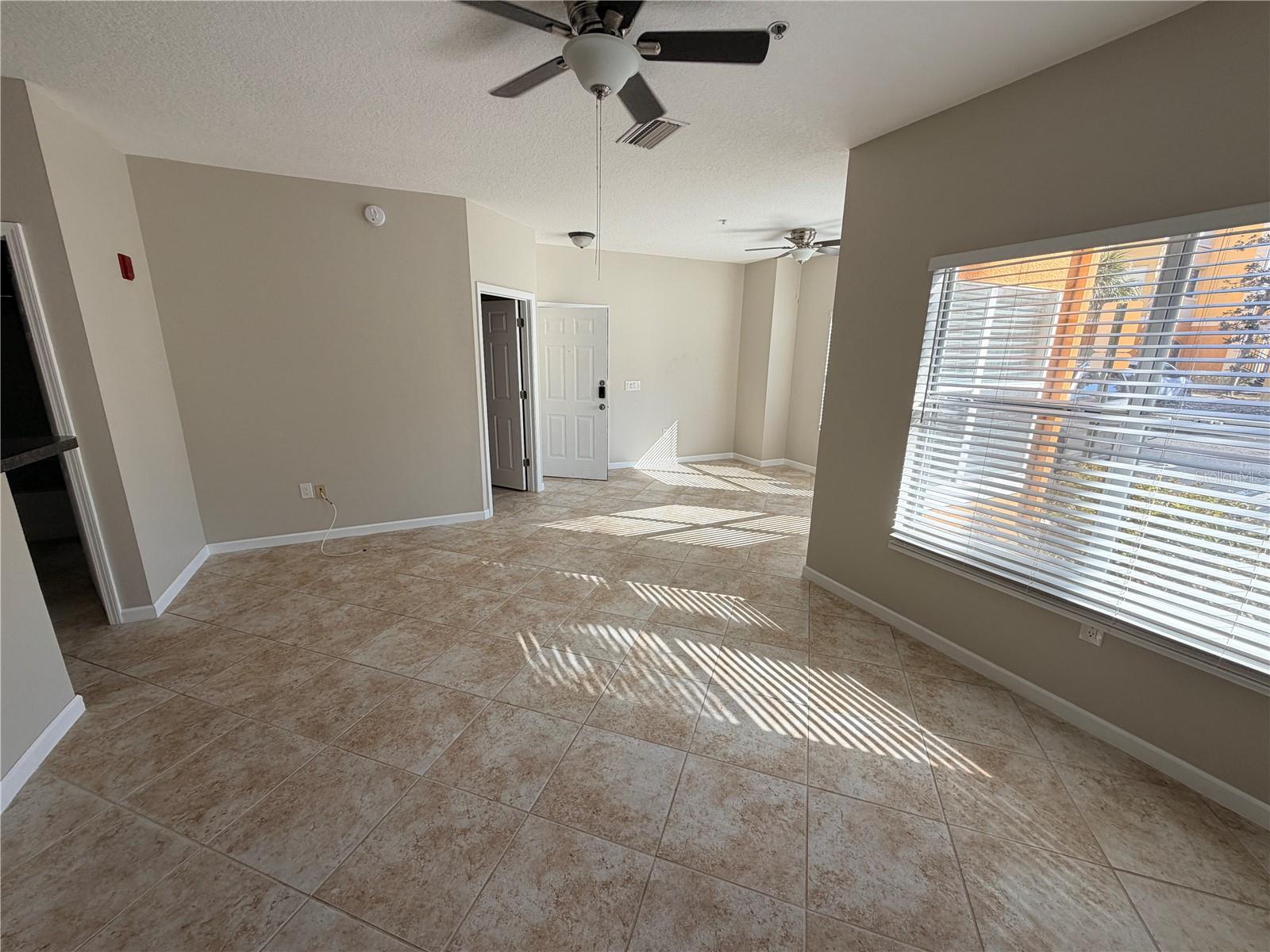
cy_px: 476
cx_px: 635
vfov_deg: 85.7
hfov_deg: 102.1
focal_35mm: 14
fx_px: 514
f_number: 2.2
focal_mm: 2.22
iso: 50
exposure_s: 1/331
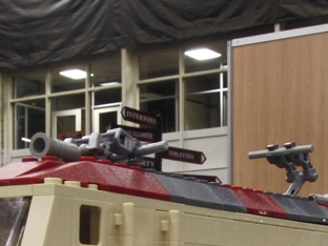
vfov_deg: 13.6
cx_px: 234
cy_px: 308
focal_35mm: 105
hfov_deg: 18.6
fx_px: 995
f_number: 7.1
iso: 100
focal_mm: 7.2
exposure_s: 1
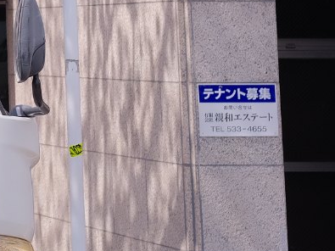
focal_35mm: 243
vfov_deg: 6.0
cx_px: -642
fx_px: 2351
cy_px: -248
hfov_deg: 7.3
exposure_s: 1/400
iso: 200
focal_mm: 45
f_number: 5.6
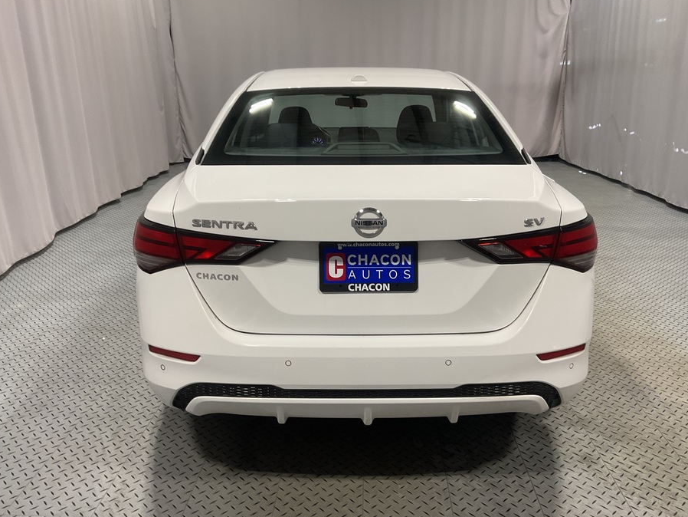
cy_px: 265
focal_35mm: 31
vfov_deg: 45.5
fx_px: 616
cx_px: 346
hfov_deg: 58.3
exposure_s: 1/120
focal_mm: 3
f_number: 1.8
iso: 64
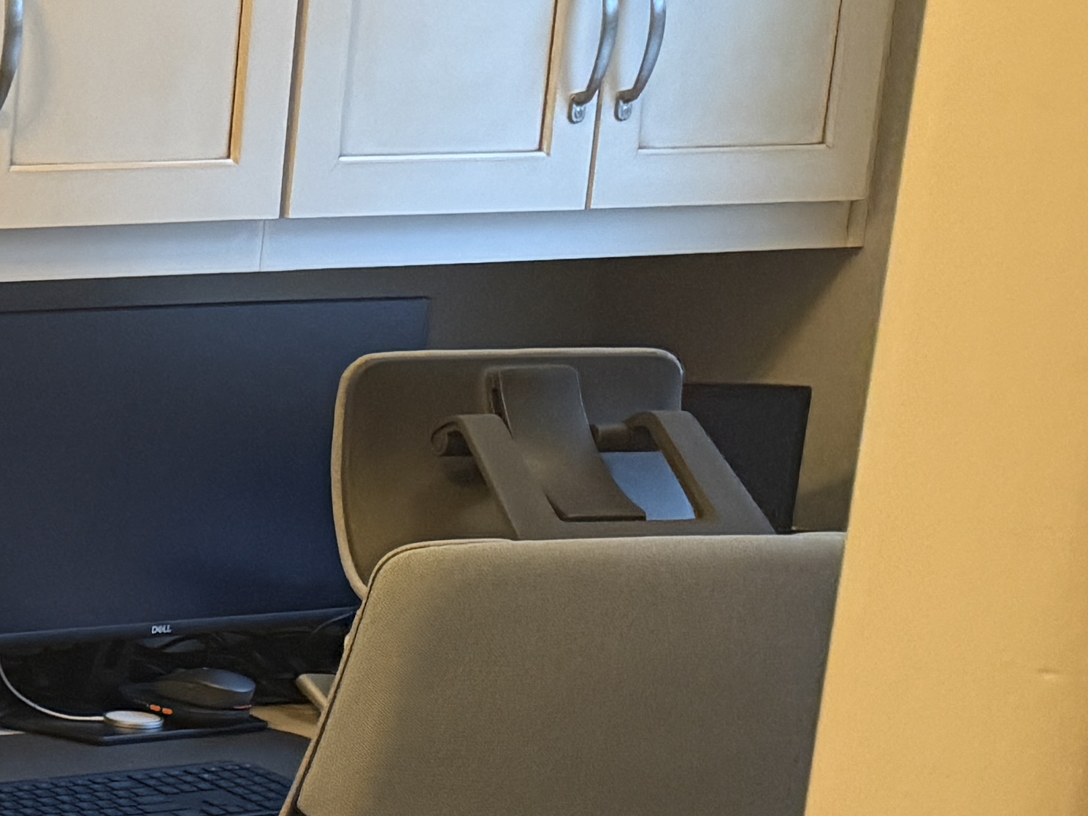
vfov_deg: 15.8
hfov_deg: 16.8
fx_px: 2892
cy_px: 817
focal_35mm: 92
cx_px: -997
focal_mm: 6.76
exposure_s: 1/60
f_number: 1.78
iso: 320
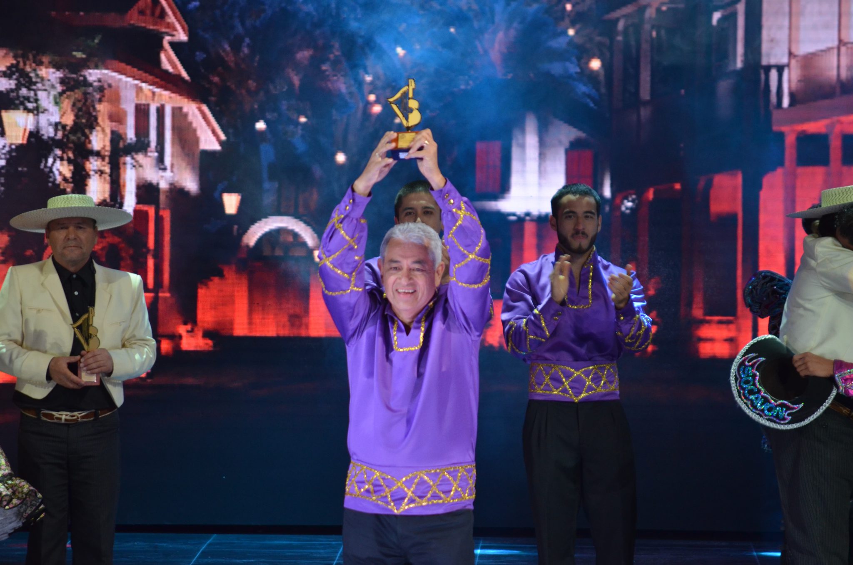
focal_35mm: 300
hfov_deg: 6.9
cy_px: 282
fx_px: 7093
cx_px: 426
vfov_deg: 4.6
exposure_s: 1/125
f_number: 5.6
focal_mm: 200
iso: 1000
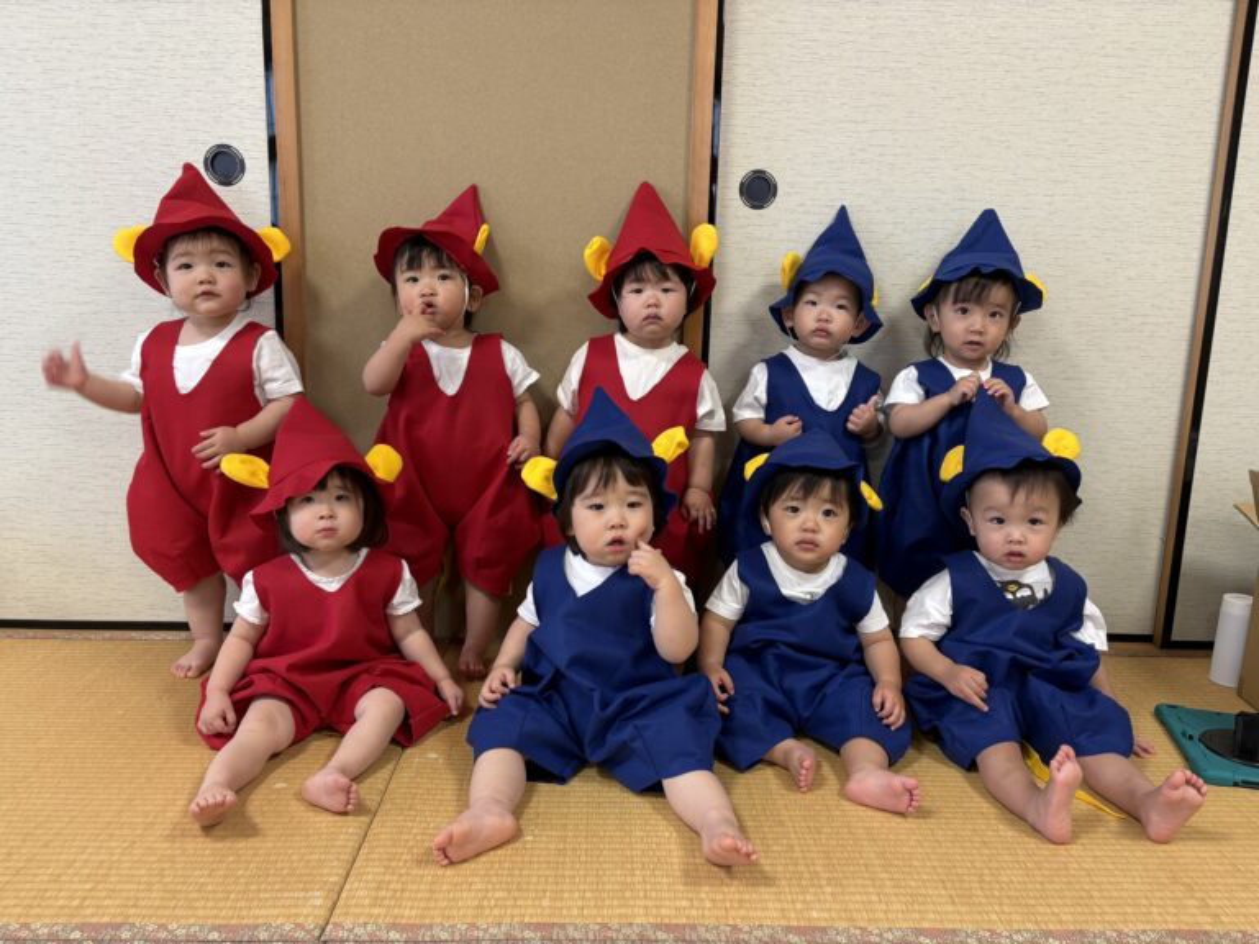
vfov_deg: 53.1
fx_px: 946
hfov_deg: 67.3
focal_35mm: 26
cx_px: 630
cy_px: 472
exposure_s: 1/60
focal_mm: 5.96
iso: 80
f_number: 1.6
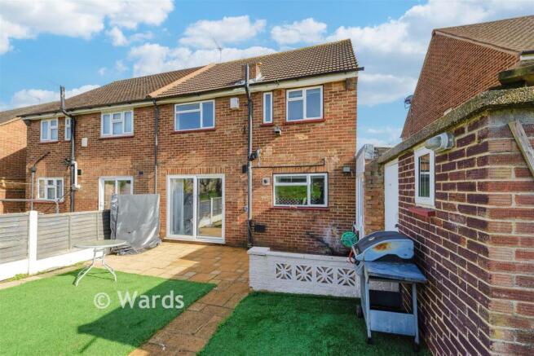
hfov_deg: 104.2
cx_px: 267
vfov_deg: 81.2
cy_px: 178
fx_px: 208
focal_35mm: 14
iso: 400
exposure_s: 1/400
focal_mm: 14
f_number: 8
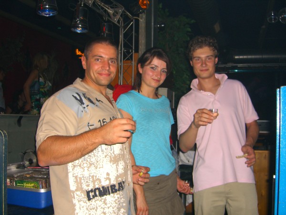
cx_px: 143
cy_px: 108
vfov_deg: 37.7
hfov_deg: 49.0
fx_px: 314
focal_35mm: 38
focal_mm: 7.9
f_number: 2.8
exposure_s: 1/60
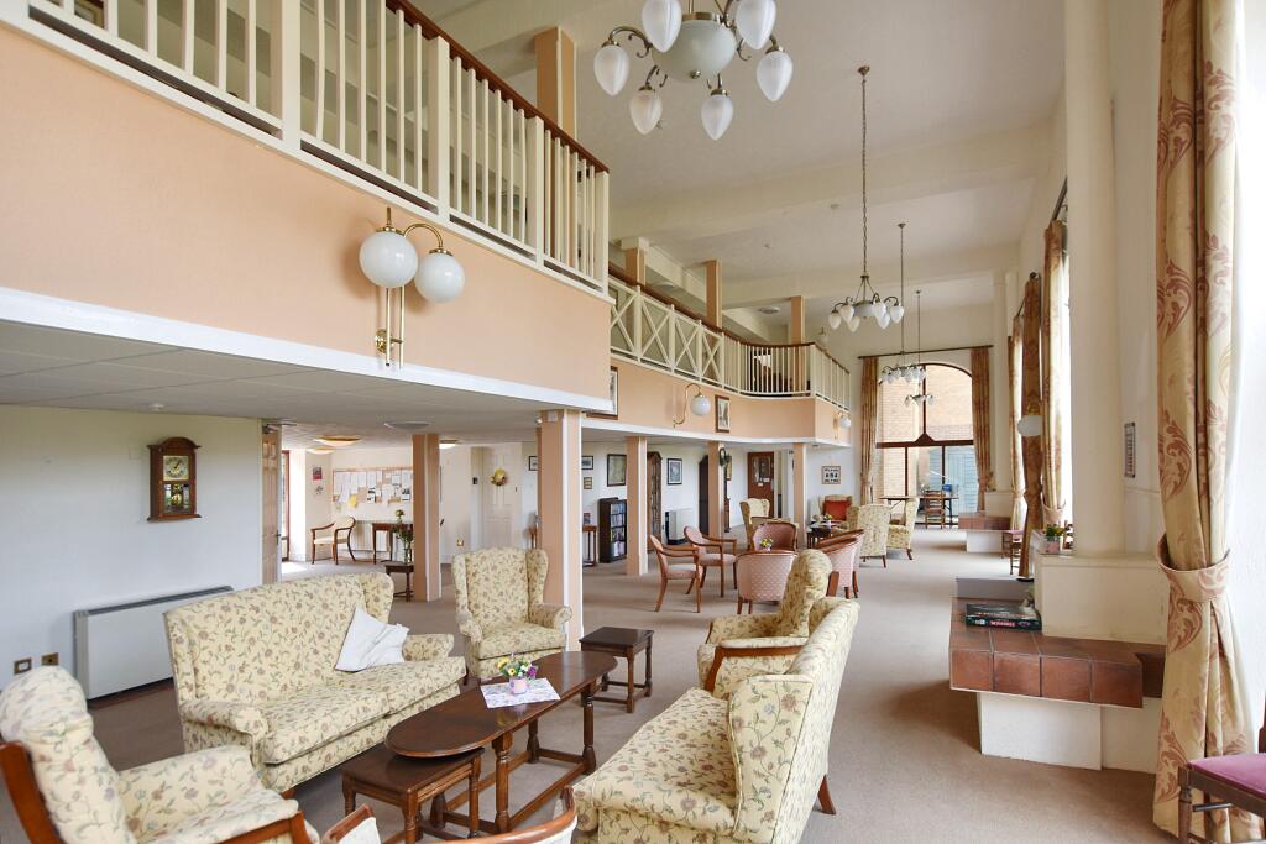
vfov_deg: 67.4
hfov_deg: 90.0
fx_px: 633
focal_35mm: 18
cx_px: 633
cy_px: 422
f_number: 5
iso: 400
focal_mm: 12
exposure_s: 1/250
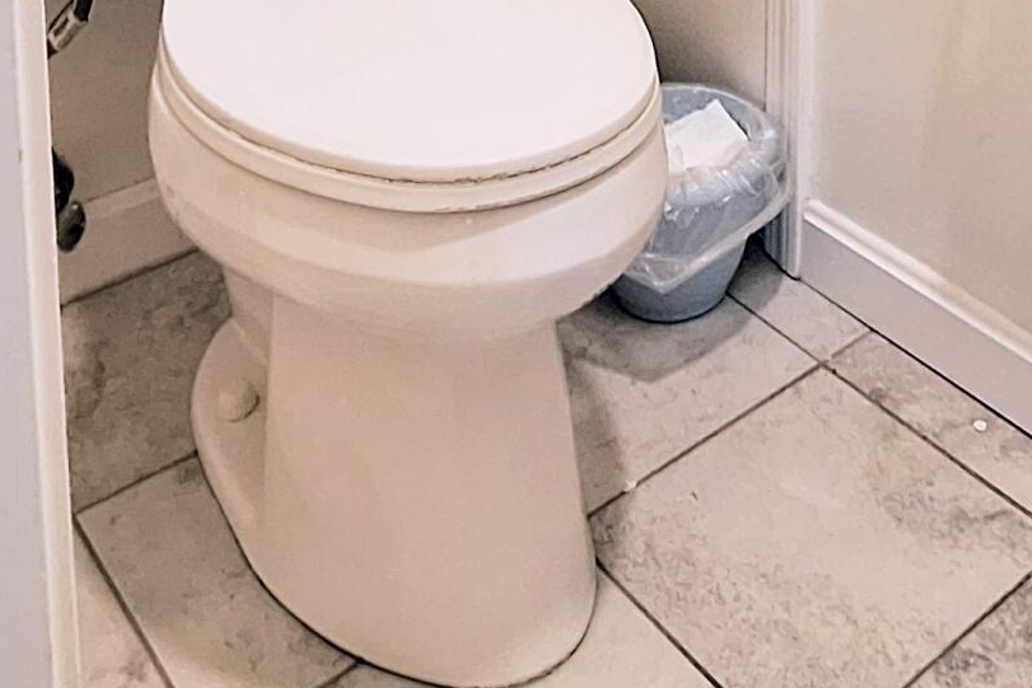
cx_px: 844
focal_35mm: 50
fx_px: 1433
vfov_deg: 20.3
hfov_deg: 38.0
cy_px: -513
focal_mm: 1.74
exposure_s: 1/40
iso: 125
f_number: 2.2
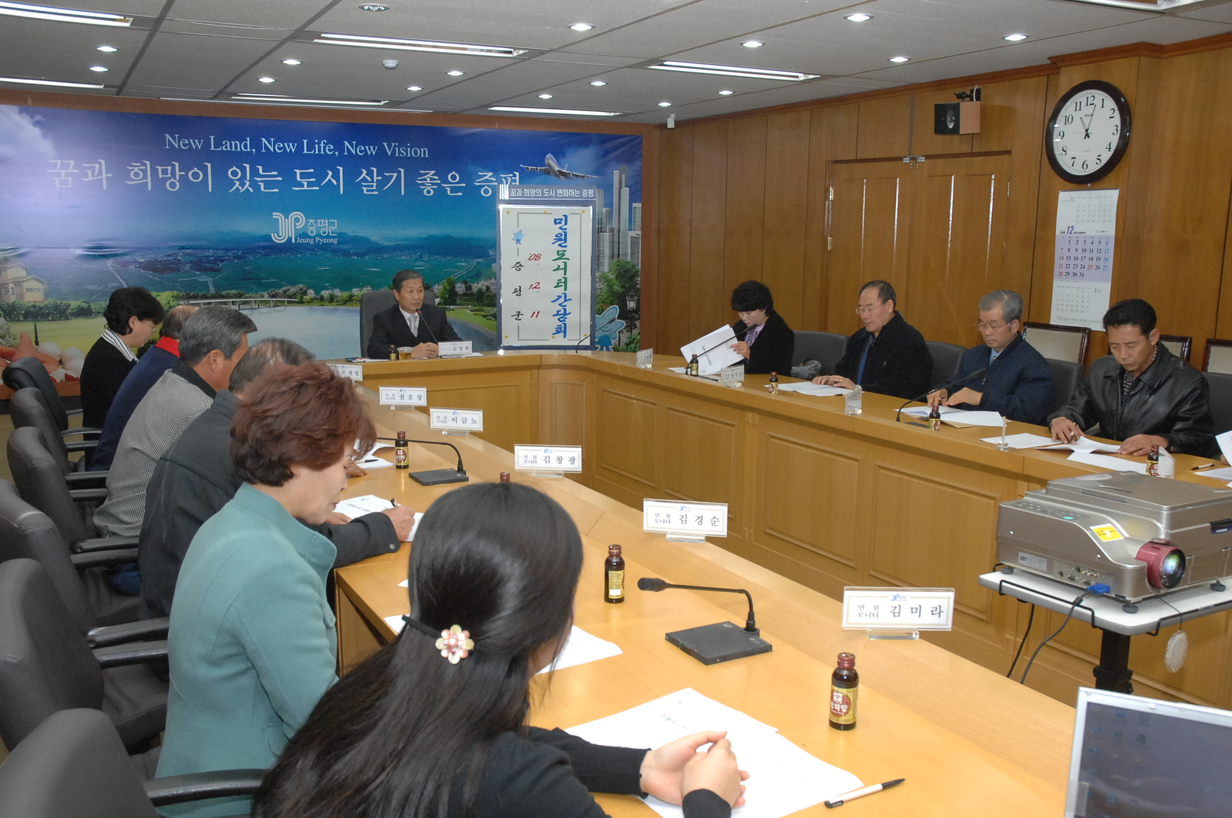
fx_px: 1128
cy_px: 409
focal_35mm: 33
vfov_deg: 39.9
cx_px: 616
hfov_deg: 57.3
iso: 800
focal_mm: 22
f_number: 6.7
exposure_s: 1/60
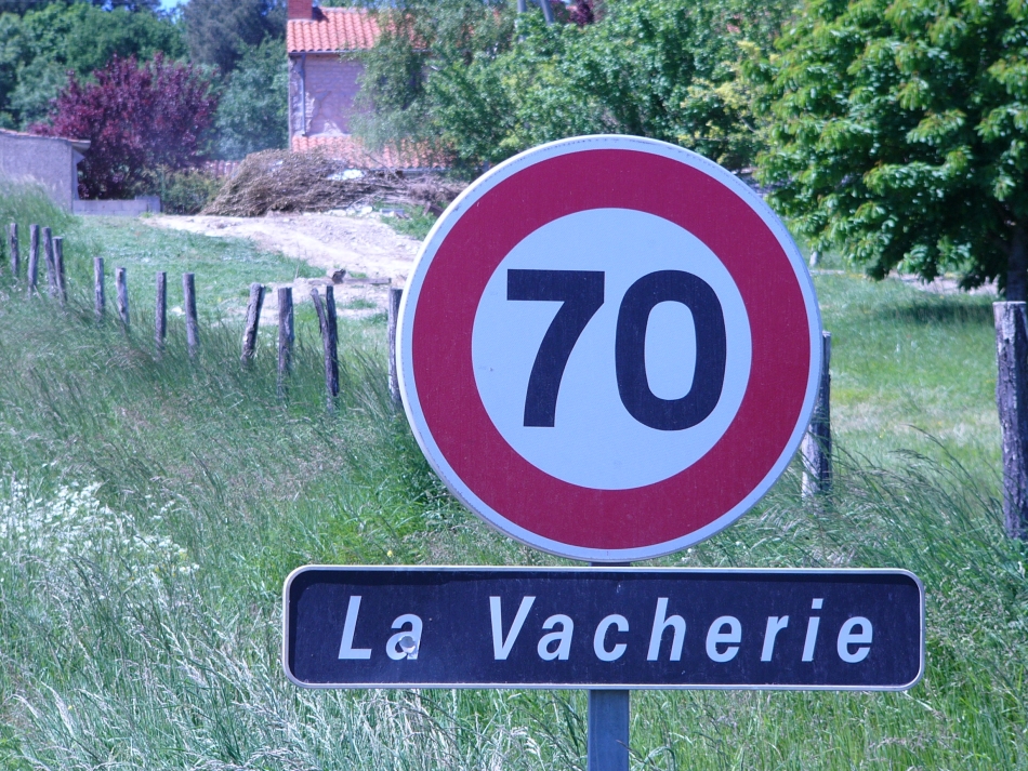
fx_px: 4693
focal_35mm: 158
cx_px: 514
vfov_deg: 9.4
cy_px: 386
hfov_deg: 12.5
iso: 50
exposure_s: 1/250
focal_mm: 26.3
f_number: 4
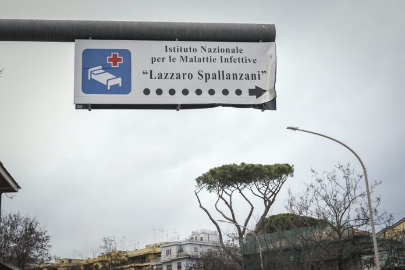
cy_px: 135
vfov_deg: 23.4
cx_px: 202
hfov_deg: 34.5
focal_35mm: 58
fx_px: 652
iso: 320
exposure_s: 1/160
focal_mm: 58
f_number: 5
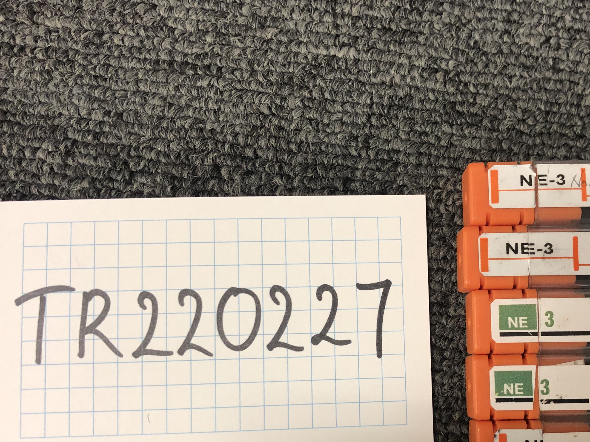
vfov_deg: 32.4
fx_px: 750
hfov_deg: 42.5
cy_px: 315
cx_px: 382
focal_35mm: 44
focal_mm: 4
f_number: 1.8
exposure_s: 1/17
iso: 50
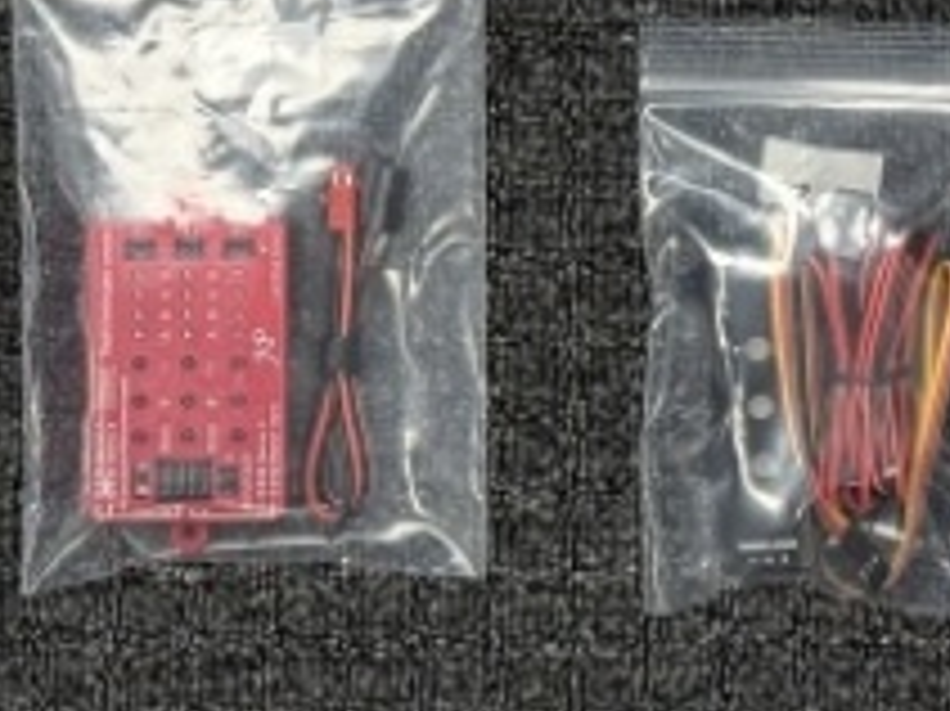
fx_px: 5294
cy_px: -565
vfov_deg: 7.5
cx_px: 572
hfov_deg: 10.3
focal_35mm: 193
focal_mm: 6.76
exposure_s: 1/81
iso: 100
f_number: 1.78
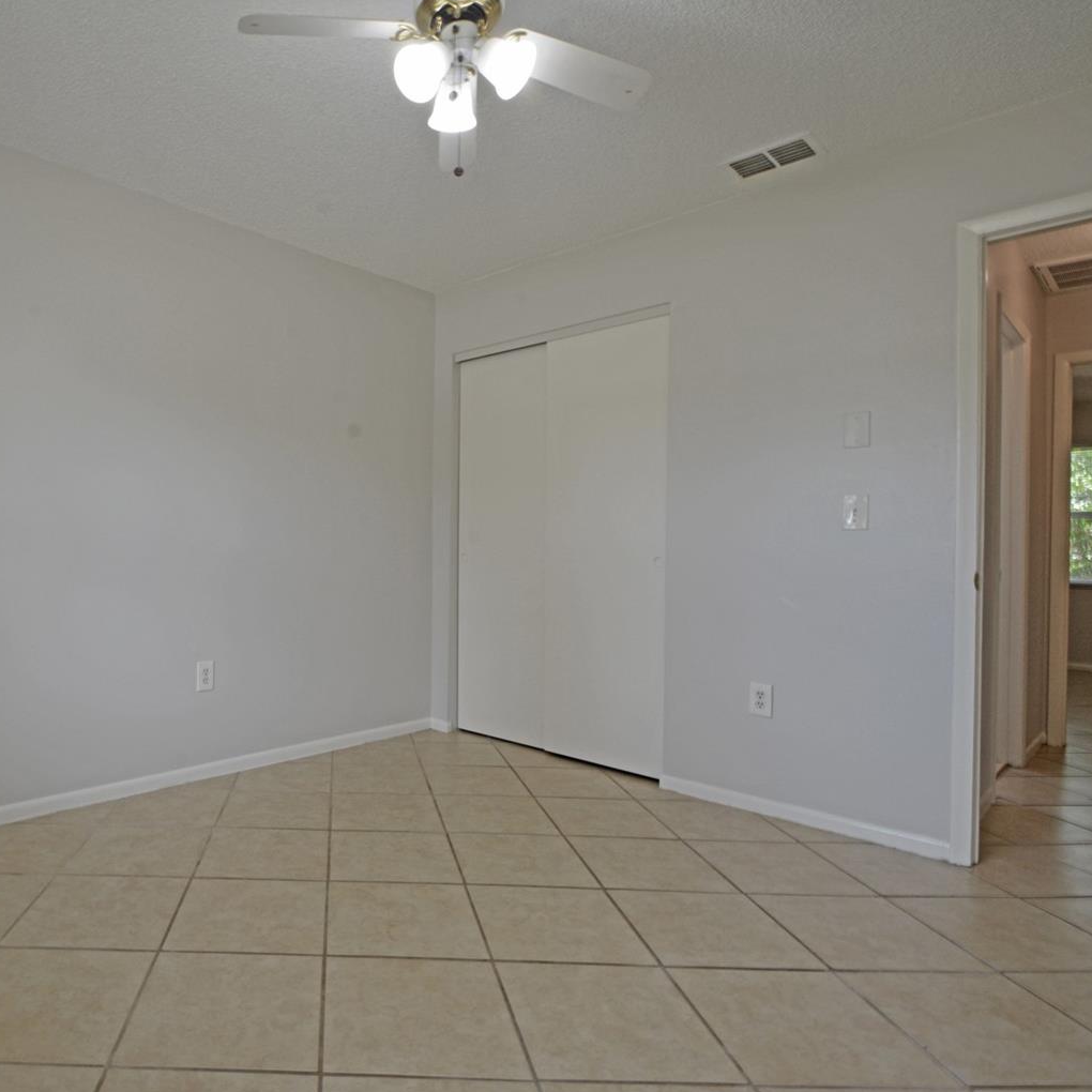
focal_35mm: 20
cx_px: 331
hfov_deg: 71.7
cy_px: 553
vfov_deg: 74.8
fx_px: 714
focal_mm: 10
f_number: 16
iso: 160
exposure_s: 1/3
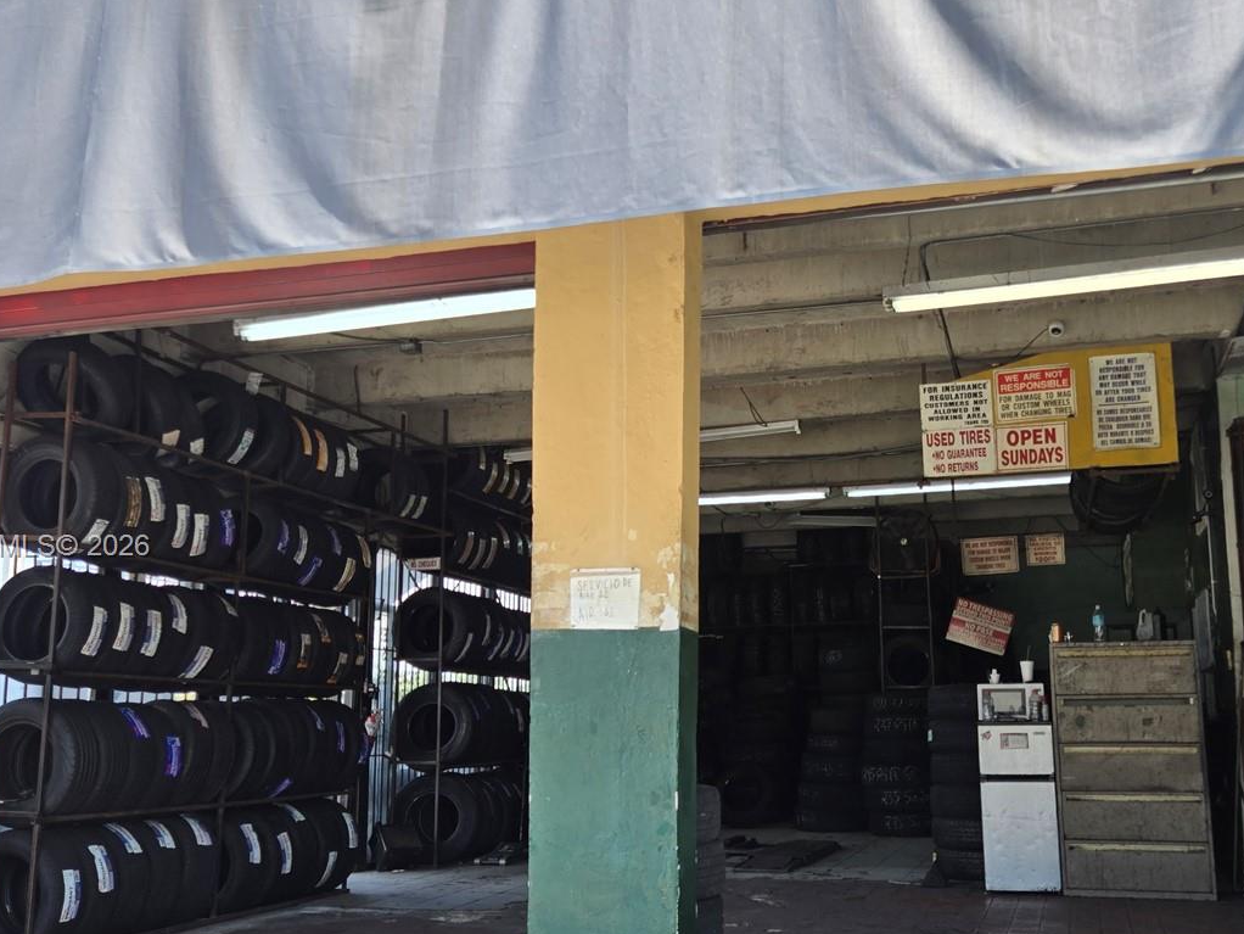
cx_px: 745
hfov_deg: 51.0
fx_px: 1294
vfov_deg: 39.5
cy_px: 548
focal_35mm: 36
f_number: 1.8
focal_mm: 5.4
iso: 25
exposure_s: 1/428
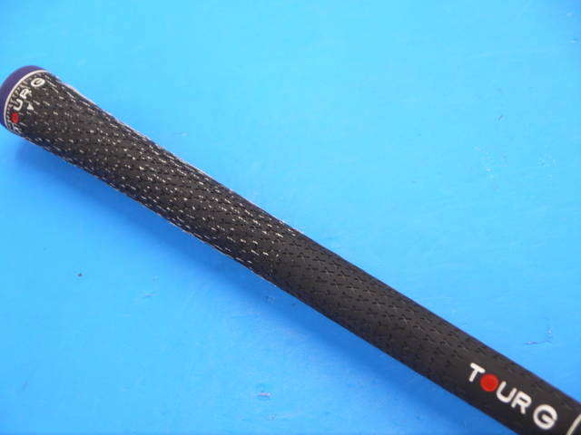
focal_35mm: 84
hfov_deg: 23.3
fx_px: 1410
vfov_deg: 17.6
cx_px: 290
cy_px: 218
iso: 640
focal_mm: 42
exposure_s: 1/80
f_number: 5.6
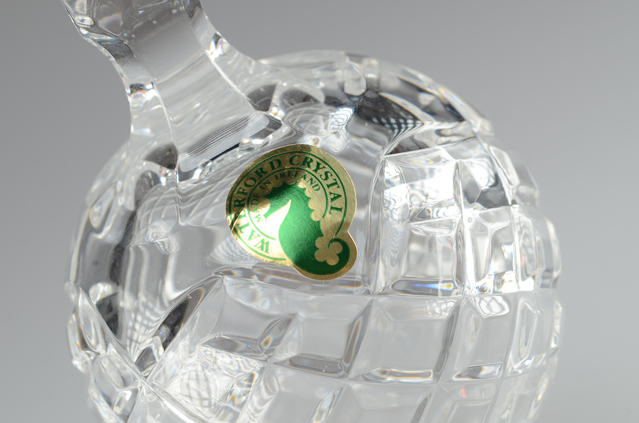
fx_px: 1461
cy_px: 212
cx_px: 320
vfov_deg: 16.5
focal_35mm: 82
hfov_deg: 24.7
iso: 100
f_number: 13
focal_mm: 55
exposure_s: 1/80
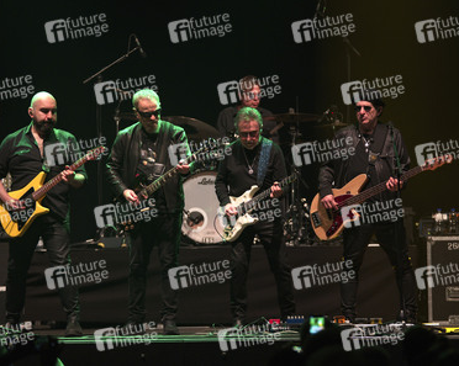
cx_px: 217
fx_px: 3244
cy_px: 182
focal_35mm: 239
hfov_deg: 8.1
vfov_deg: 6.5
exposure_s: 1/125
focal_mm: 210
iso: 1600
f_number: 2.8
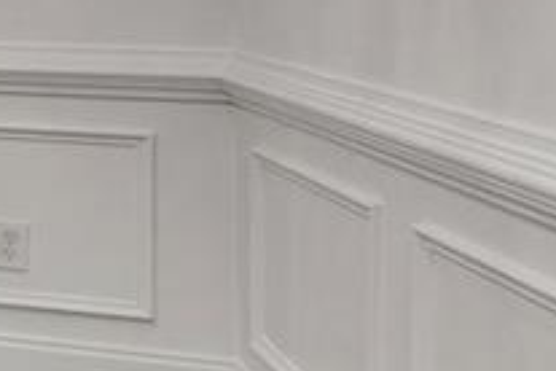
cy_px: -63
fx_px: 1220
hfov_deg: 15.2
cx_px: -766
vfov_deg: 16.6
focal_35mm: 79
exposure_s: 1/8
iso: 400
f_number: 8
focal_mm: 16
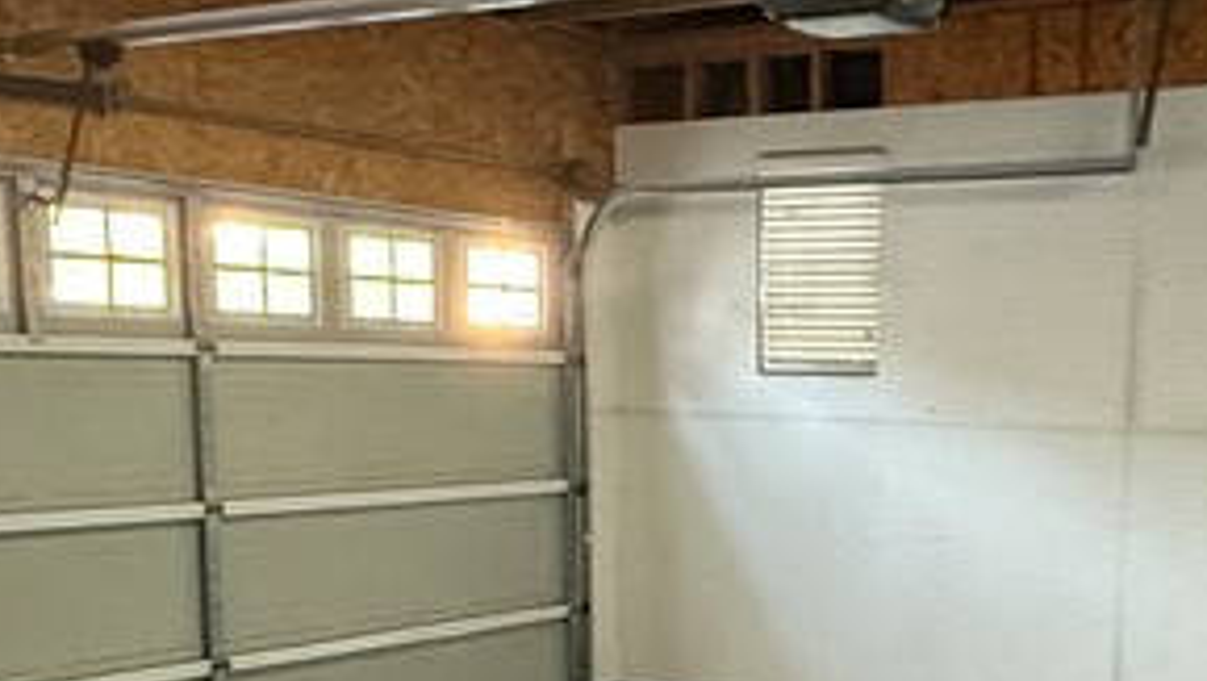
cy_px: 664
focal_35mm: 54
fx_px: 1729
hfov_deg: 37.5
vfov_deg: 21.6
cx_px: 902
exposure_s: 1/60
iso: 800
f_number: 2.2
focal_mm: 2.22
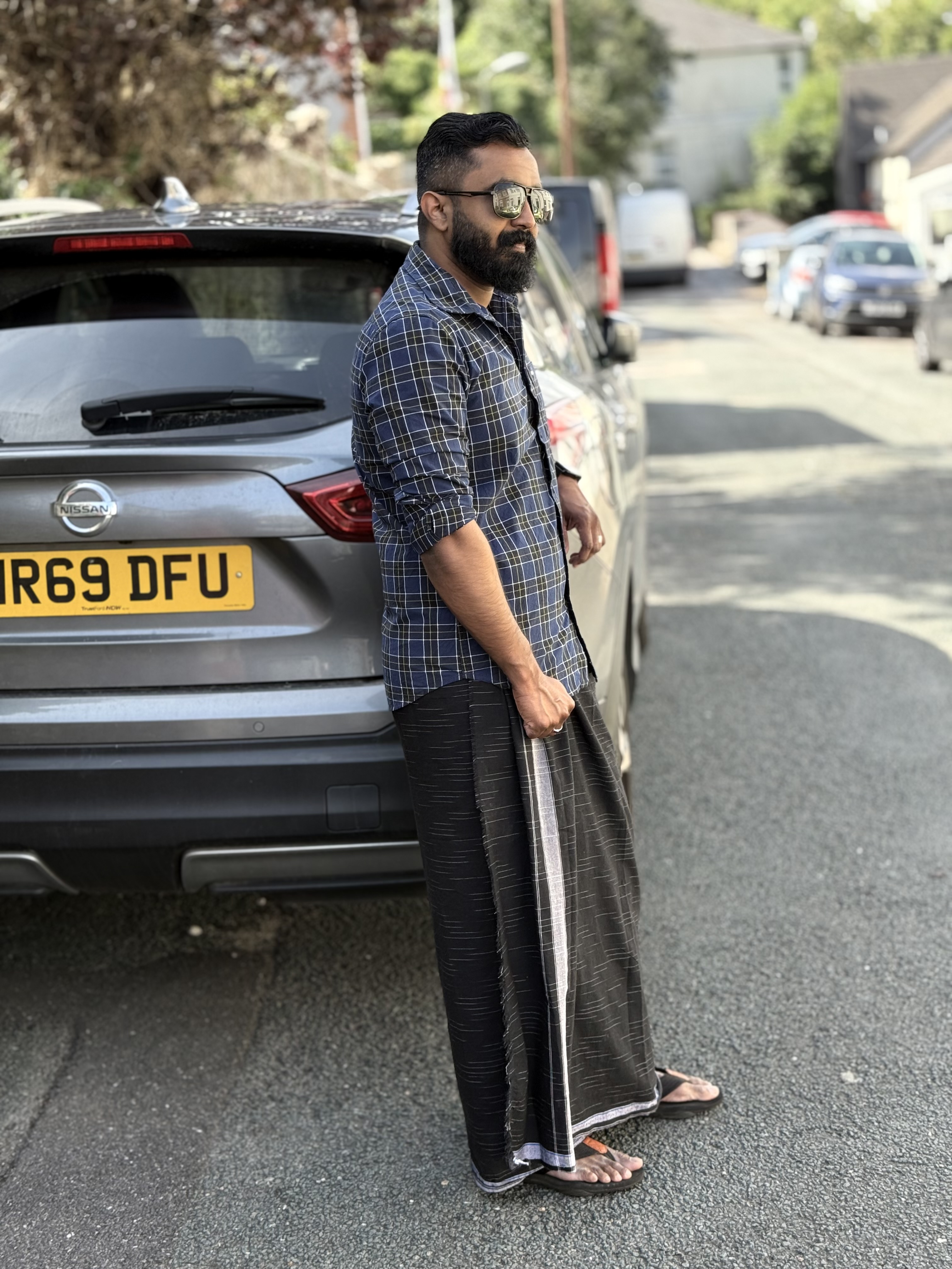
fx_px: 1760
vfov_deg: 39.7
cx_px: 476
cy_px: 634
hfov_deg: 30.3
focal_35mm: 48
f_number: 1.78
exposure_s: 1/574
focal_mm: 6.76
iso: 80
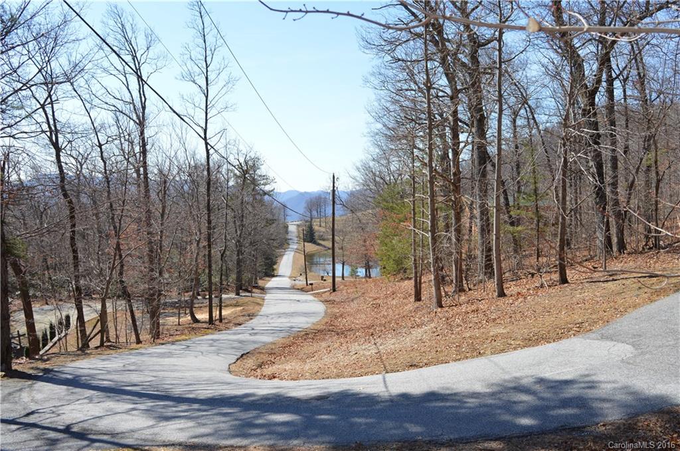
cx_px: 340
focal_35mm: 38
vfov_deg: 35.4
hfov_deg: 51.3
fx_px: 707
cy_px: 226
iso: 100
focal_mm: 25
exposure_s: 1/200
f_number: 8
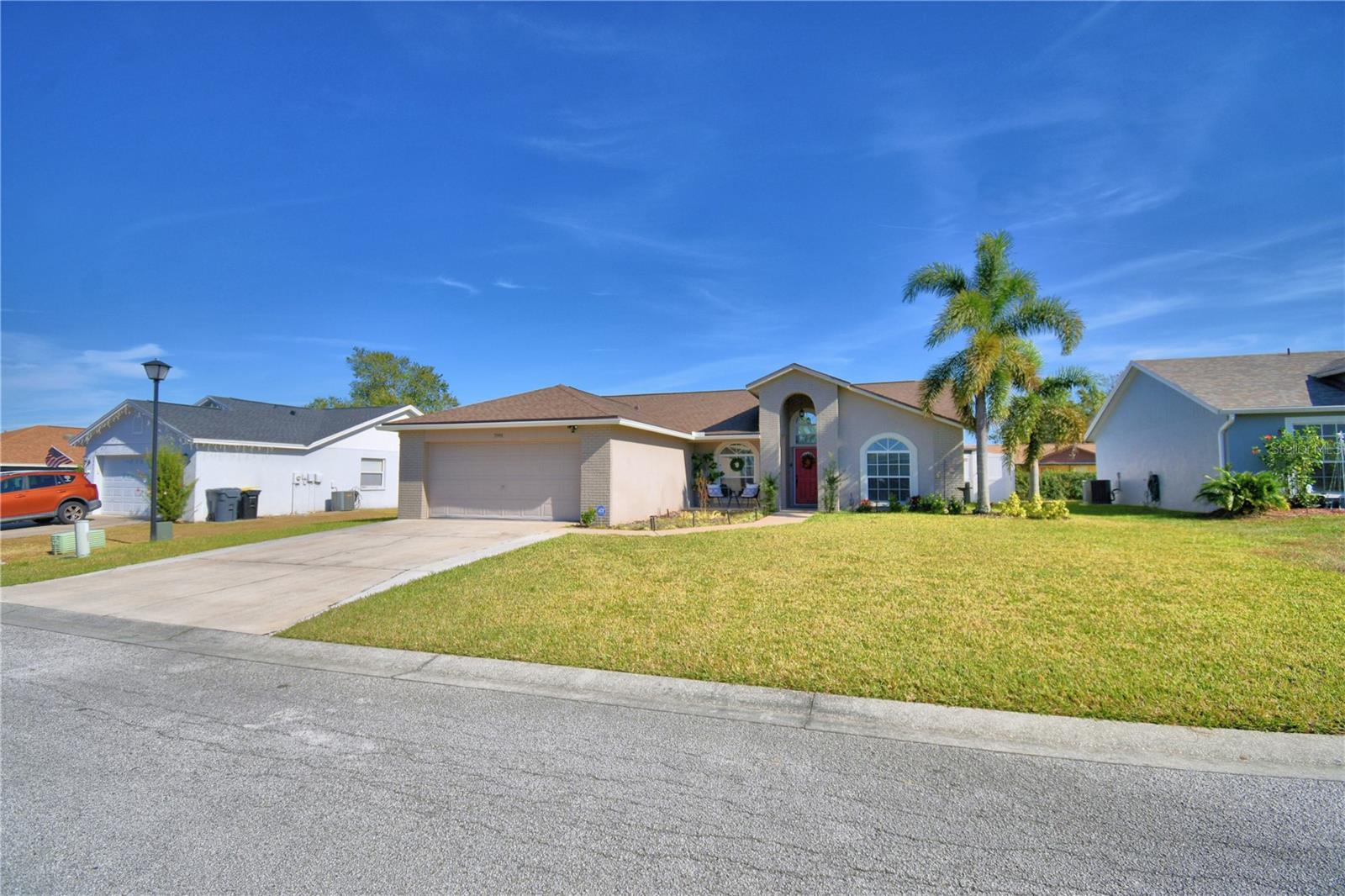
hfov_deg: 100.4
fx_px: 560
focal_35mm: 15
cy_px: 448
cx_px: 672
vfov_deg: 77.3
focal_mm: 10
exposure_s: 1/2000
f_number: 4.5
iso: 100
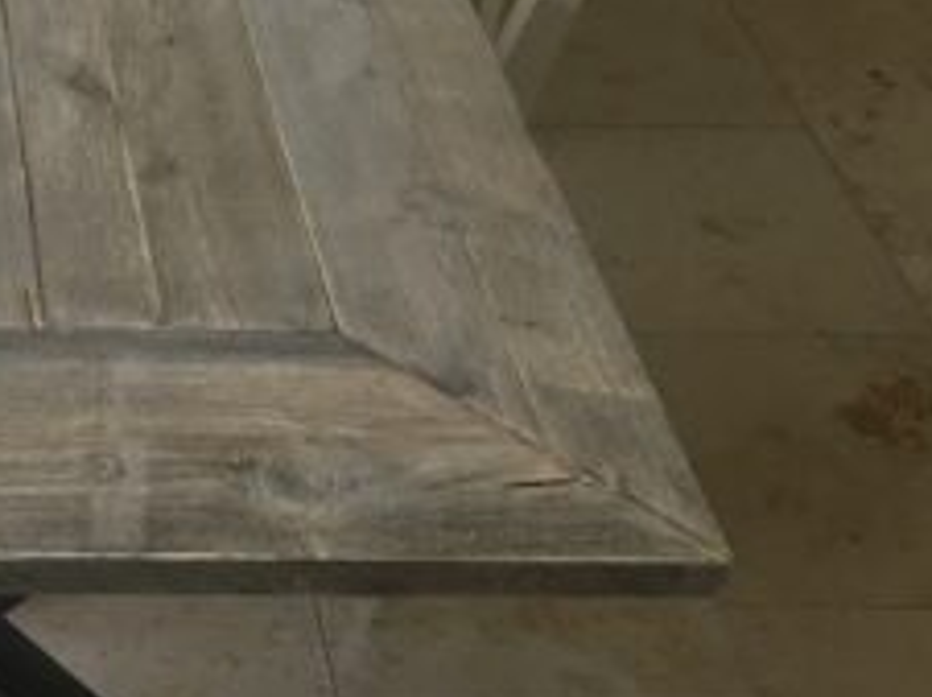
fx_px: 2071
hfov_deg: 23.7
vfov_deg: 18.8
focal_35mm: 77
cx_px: -107
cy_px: 62
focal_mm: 4.15
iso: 50
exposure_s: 1/33
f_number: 2.2
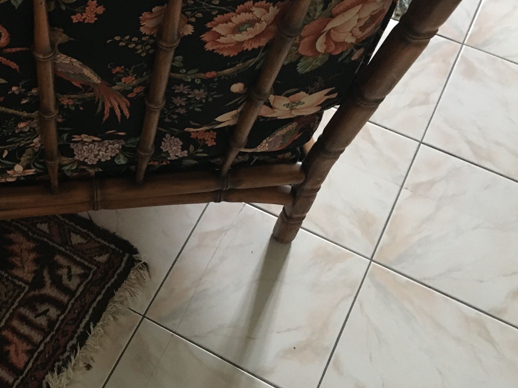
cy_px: 166
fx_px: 748
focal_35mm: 50
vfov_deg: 29.1
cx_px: 85
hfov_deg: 36.6
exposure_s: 1/17
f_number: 2.2
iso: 400
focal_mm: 4.15
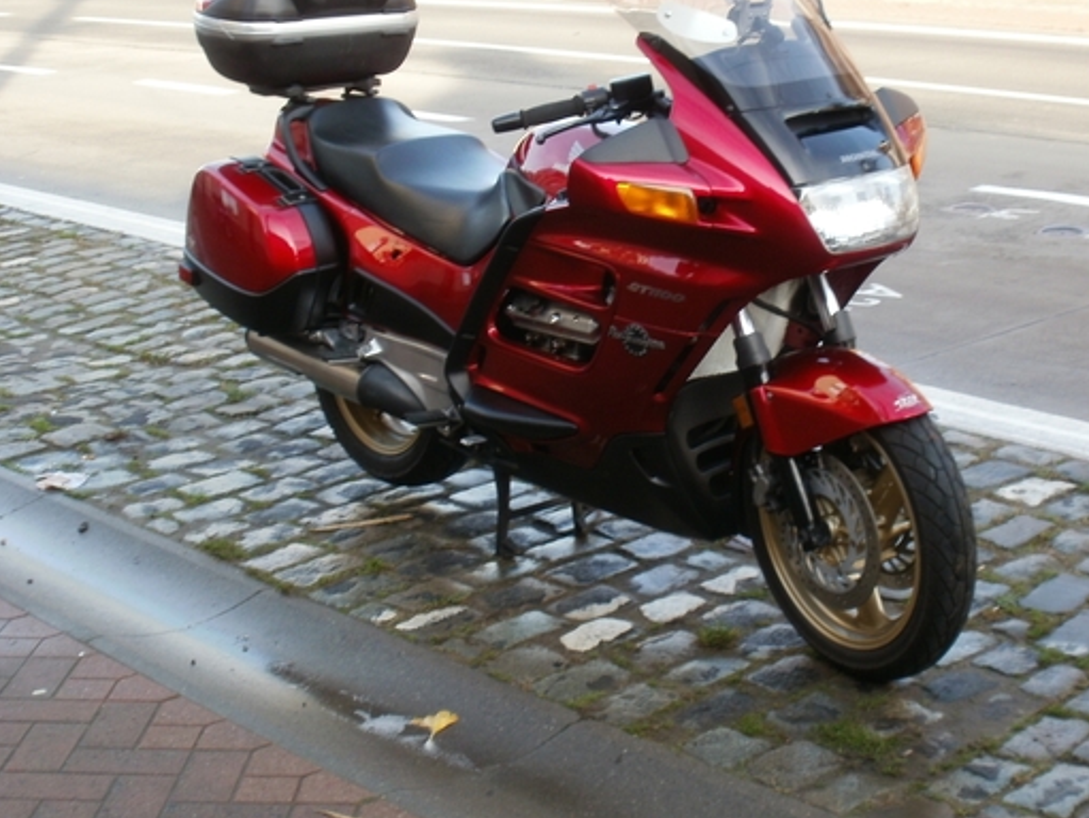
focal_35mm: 61
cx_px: 635
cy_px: 381
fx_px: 1920
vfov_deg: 24.1
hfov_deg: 31.6
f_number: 4.4
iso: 100
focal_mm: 9.1
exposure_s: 1/80
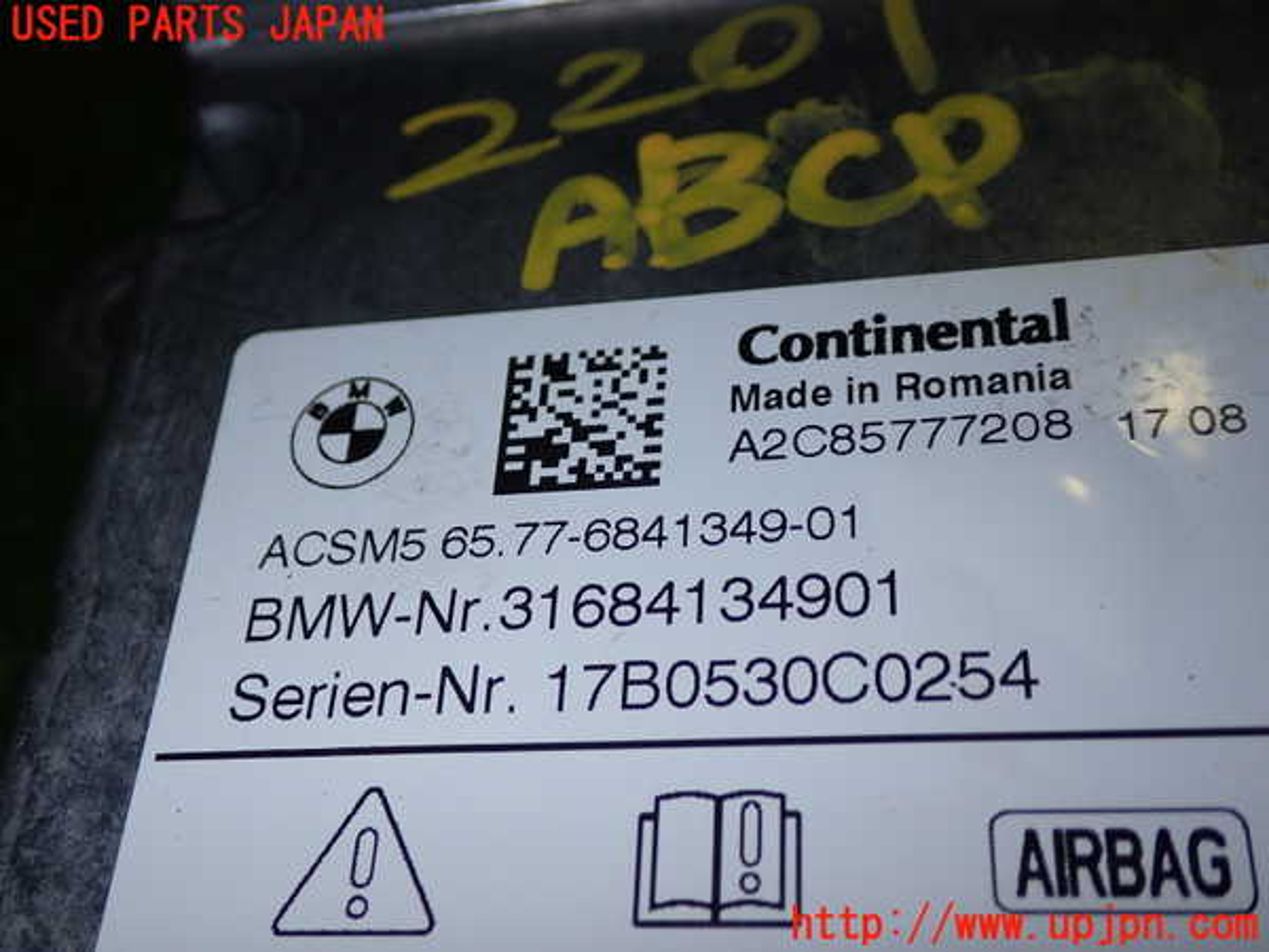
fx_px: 1613
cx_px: 634
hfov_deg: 42.9
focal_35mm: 44
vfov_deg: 32.9
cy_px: 476
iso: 200
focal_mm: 7.84
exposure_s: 1/40
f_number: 9
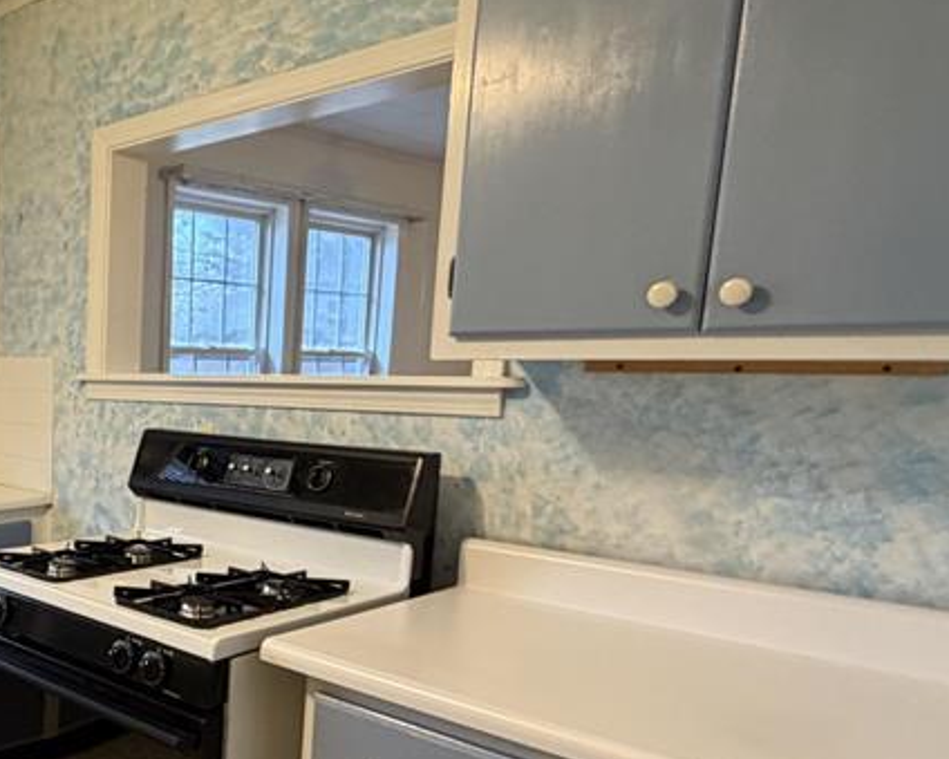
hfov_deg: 46.4
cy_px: 524
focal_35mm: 33
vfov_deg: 43.7
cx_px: 22
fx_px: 927
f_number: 2.2
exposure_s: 1/60
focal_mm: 2.22
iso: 320
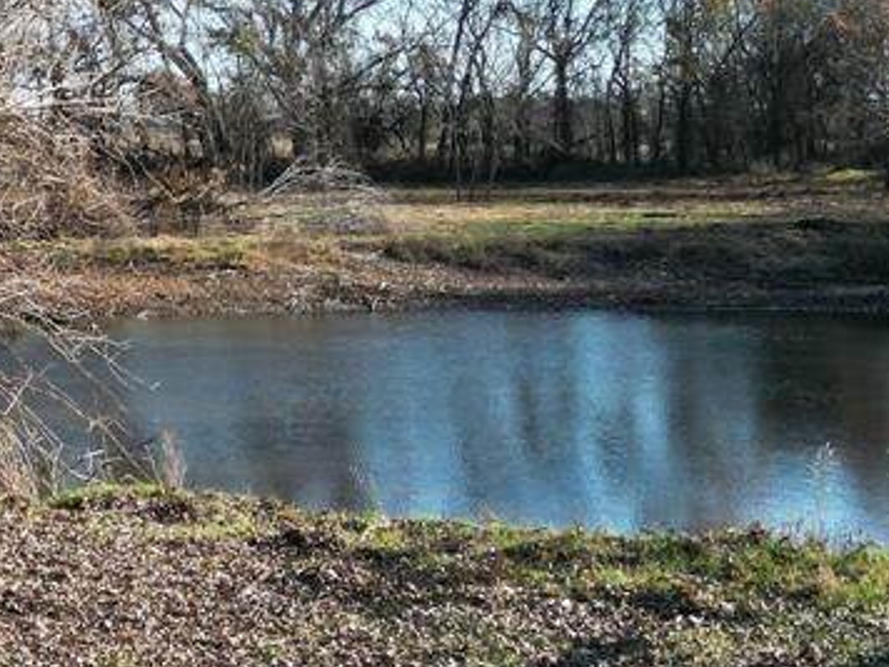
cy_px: 160
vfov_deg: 21.1
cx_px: -252
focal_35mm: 69
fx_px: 1772
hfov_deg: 24.7
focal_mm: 6.72
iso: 200
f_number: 1.7
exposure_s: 1/1500
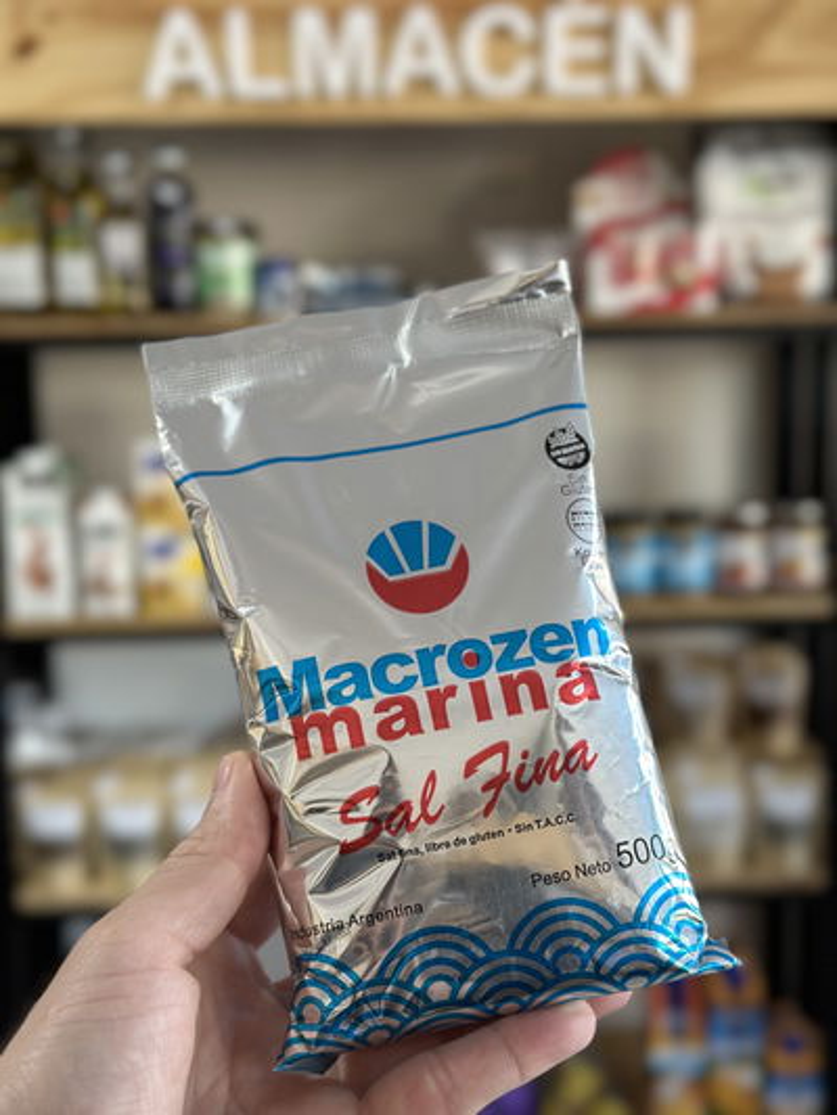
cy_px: 558
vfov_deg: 39.6
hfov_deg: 30.3
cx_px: 418
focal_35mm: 48
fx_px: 1547
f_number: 1.78
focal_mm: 6.86
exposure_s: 1/60
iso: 160
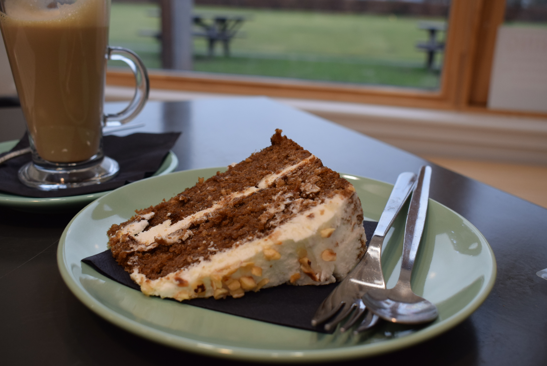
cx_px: 274
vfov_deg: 36.9
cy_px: 183
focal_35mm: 36
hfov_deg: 53.1
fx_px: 547
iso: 800
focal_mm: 24
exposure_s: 1/125
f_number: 5.6
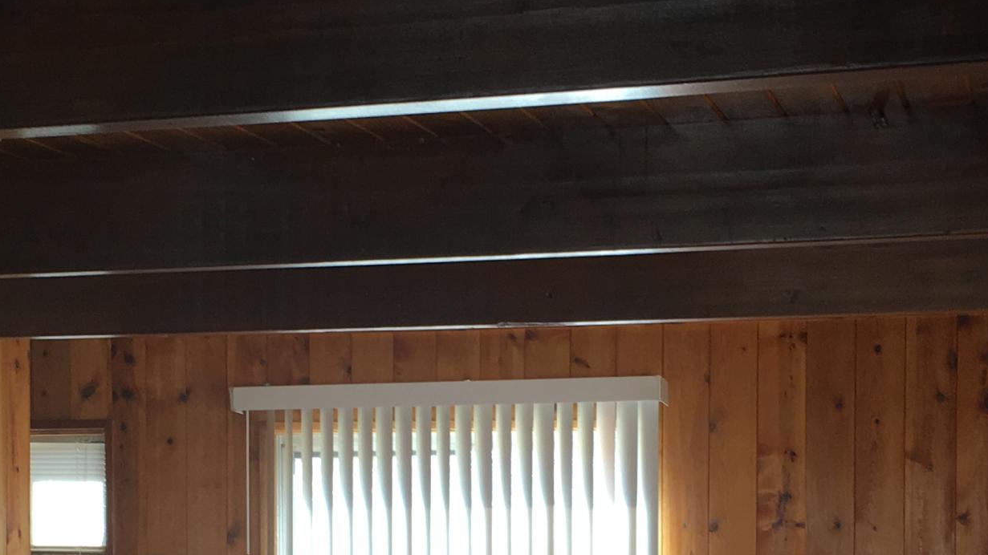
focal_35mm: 77
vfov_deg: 15.4
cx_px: 405
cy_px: 565
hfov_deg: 27.5
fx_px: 2017
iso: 32
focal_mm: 4.15
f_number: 2.2
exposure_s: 1/60
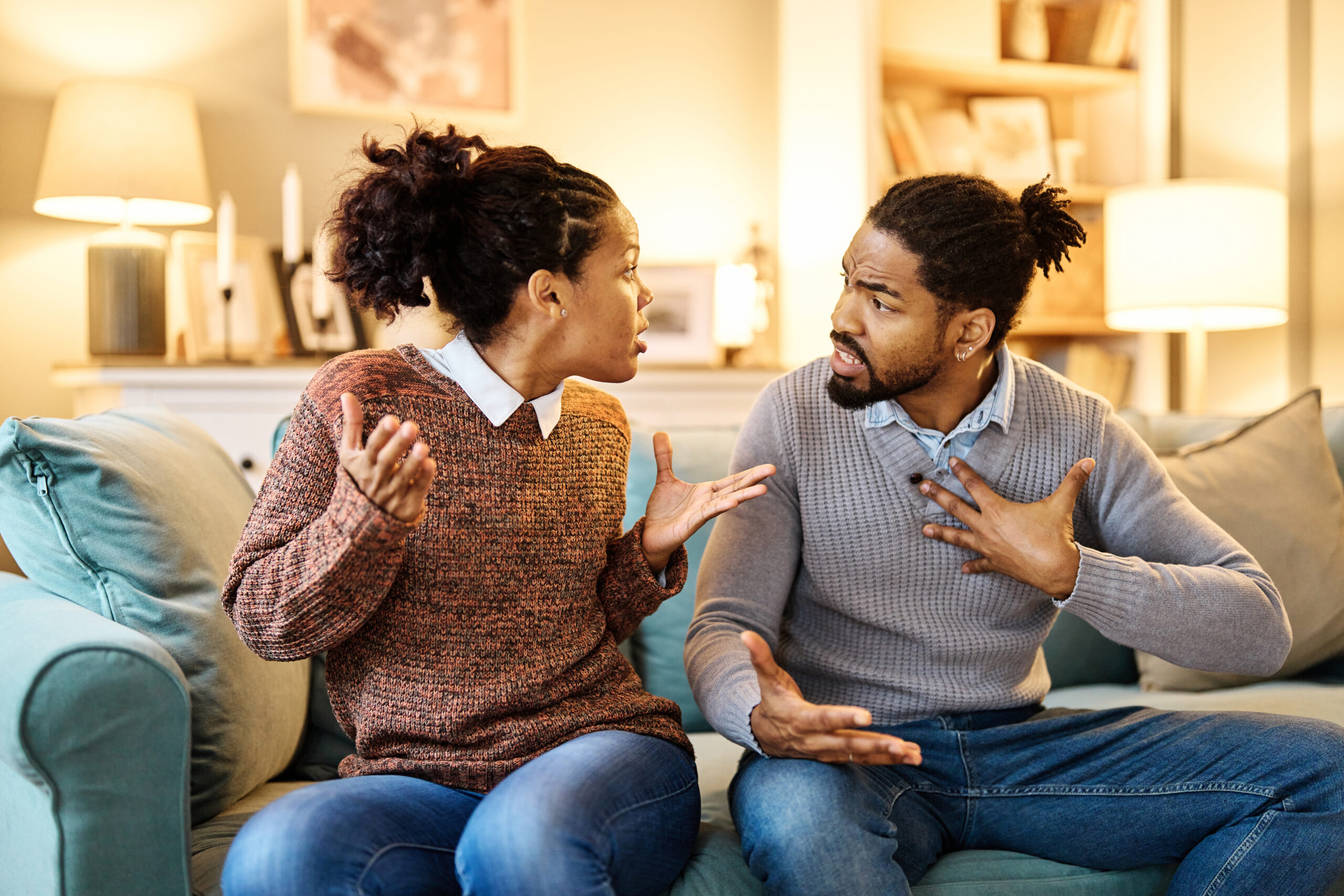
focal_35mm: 50
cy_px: 448
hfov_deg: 39.6
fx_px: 1867
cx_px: 672
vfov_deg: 27.0
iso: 640
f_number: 1.2
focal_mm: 50
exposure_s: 1/125
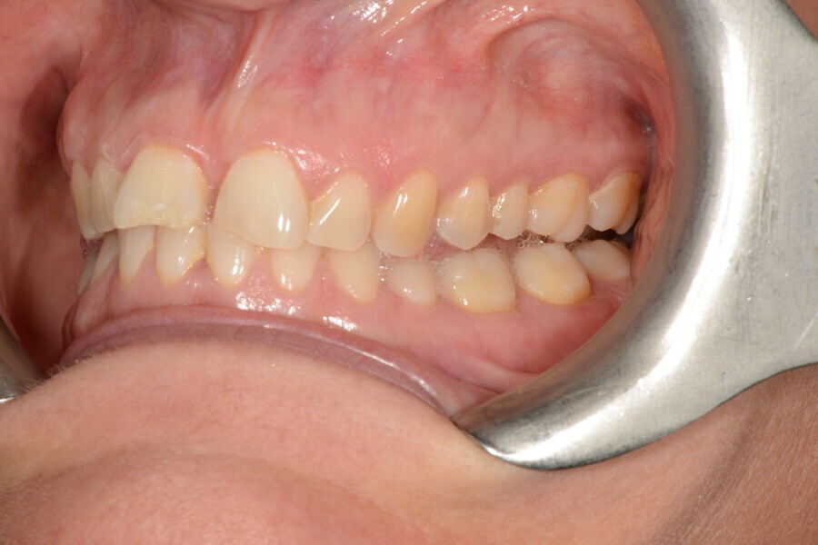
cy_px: 272
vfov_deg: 13.0
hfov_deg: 19.5
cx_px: 409
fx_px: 2386
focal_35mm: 105
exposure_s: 1/60
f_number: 40
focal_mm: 105
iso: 200
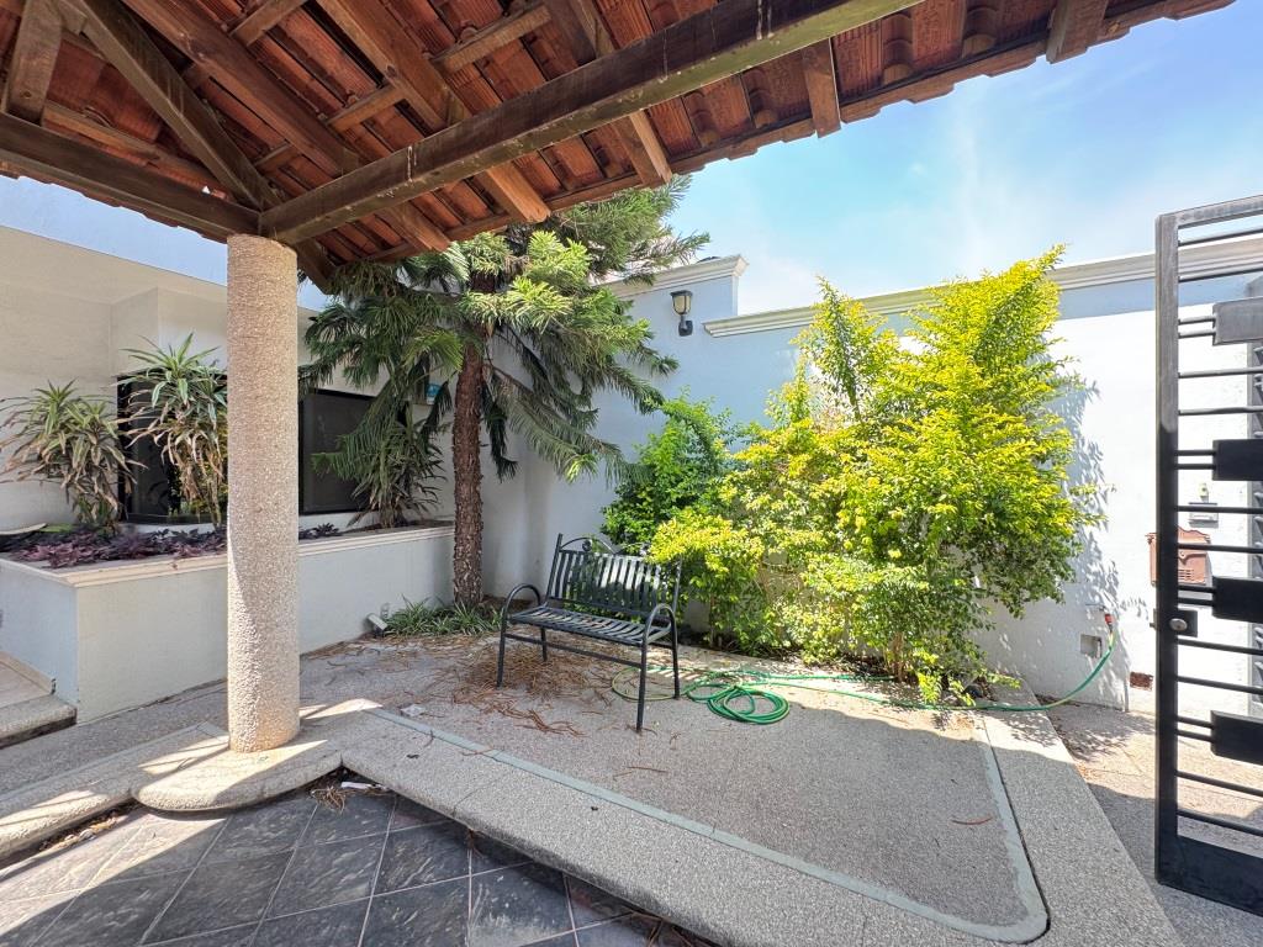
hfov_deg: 102.1
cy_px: 474
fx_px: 511
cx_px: 632
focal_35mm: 14
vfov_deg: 85.7
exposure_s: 1/99
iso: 64
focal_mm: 2.22
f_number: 2.2
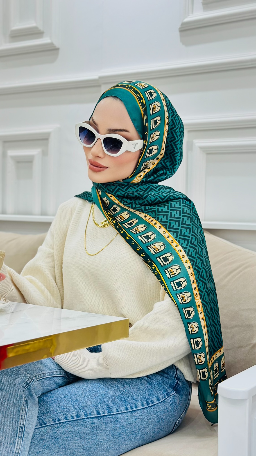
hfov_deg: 22.6
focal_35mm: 53
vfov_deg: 39.2
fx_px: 640
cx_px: 118
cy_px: 228
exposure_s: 1/100
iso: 100
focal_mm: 6.86
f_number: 1.78
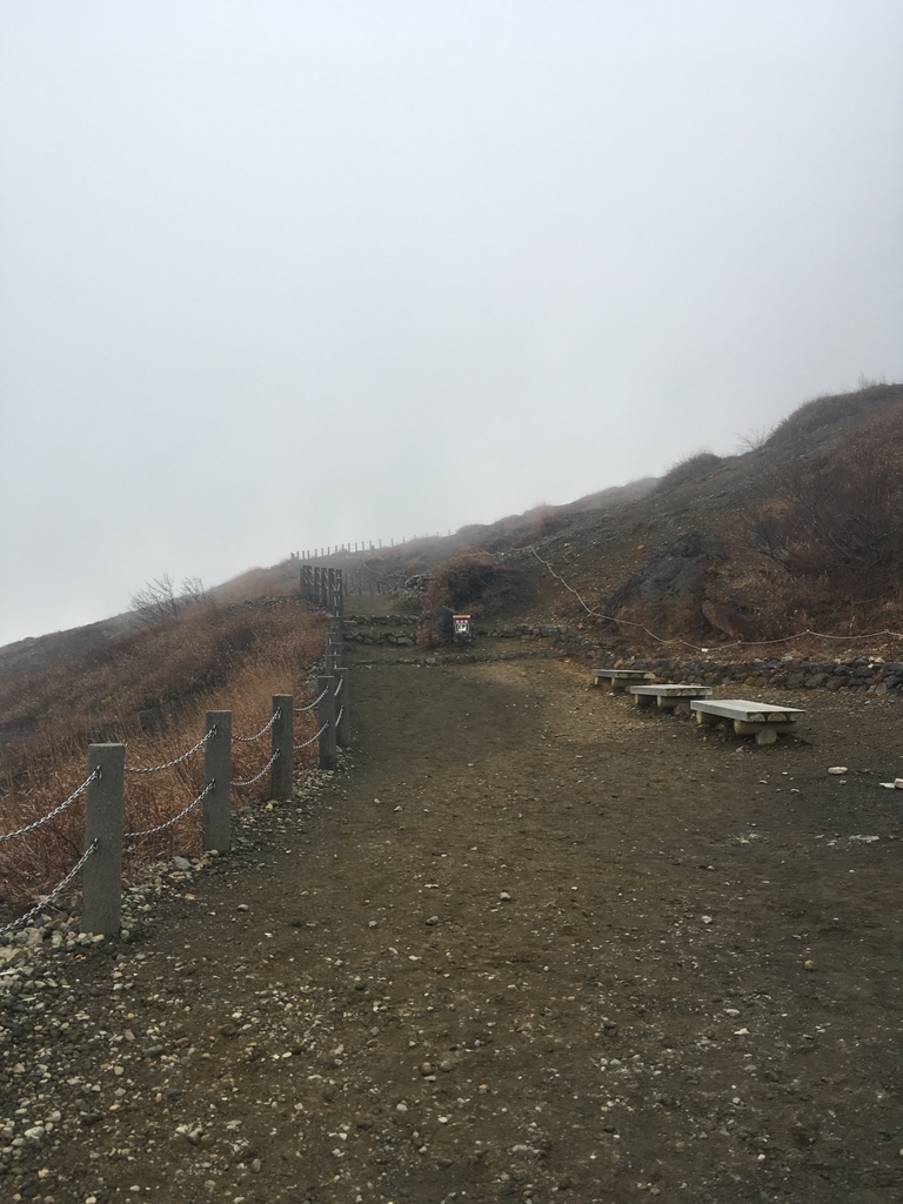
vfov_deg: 61.7
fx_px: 1009
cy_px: 602
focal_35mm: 29
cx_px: 452
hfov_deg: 48.2
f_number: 2.2
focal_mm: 4.15
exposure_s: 1/284
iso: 25
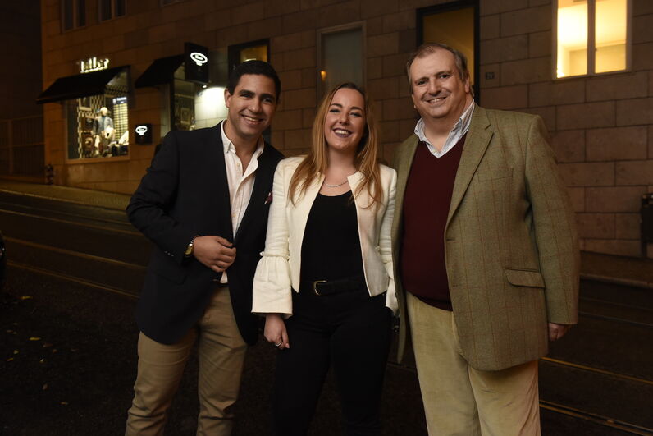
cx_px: 326
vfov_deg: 41.1
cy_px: 218
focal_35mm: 32
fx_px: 581
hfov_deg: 58.7
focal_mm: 32
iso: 2500
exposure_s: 1/60
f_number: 4.5
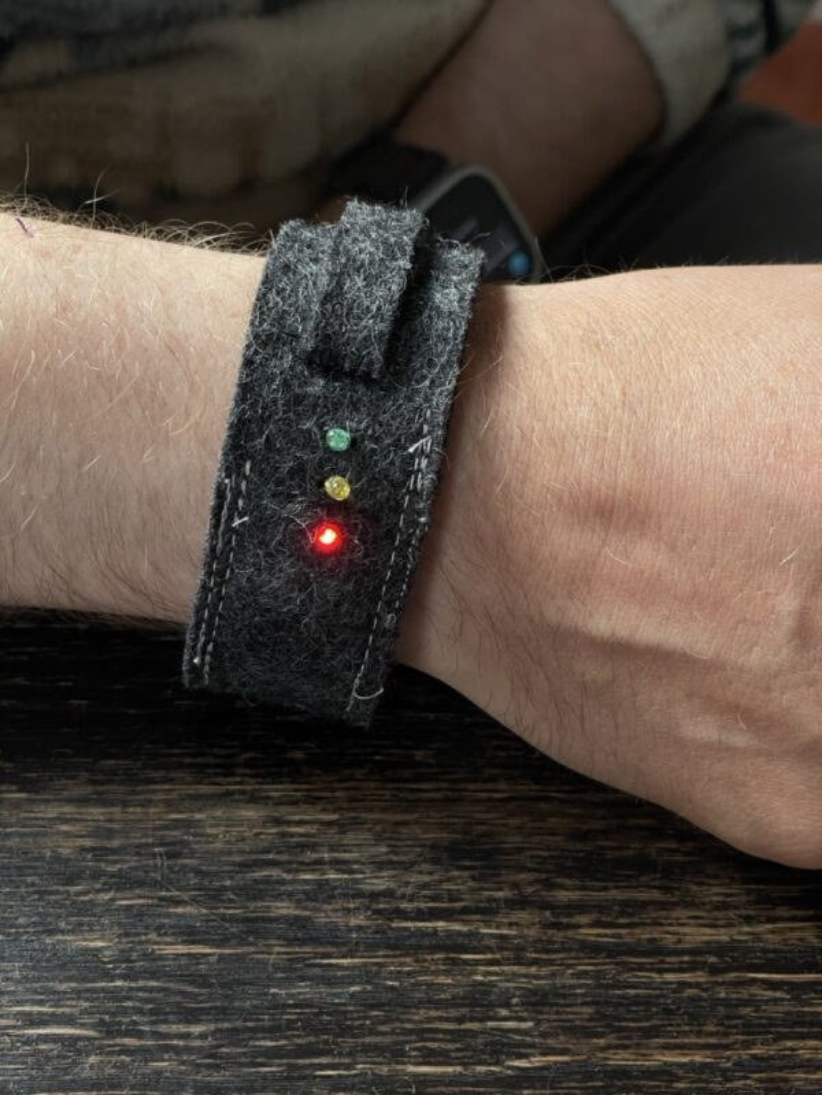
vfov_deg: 36.8
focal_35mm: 52
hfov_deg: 28.0
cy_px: 548
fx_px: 1646
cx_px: 411
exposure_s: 1/99
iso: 100
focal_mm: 6
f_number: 2
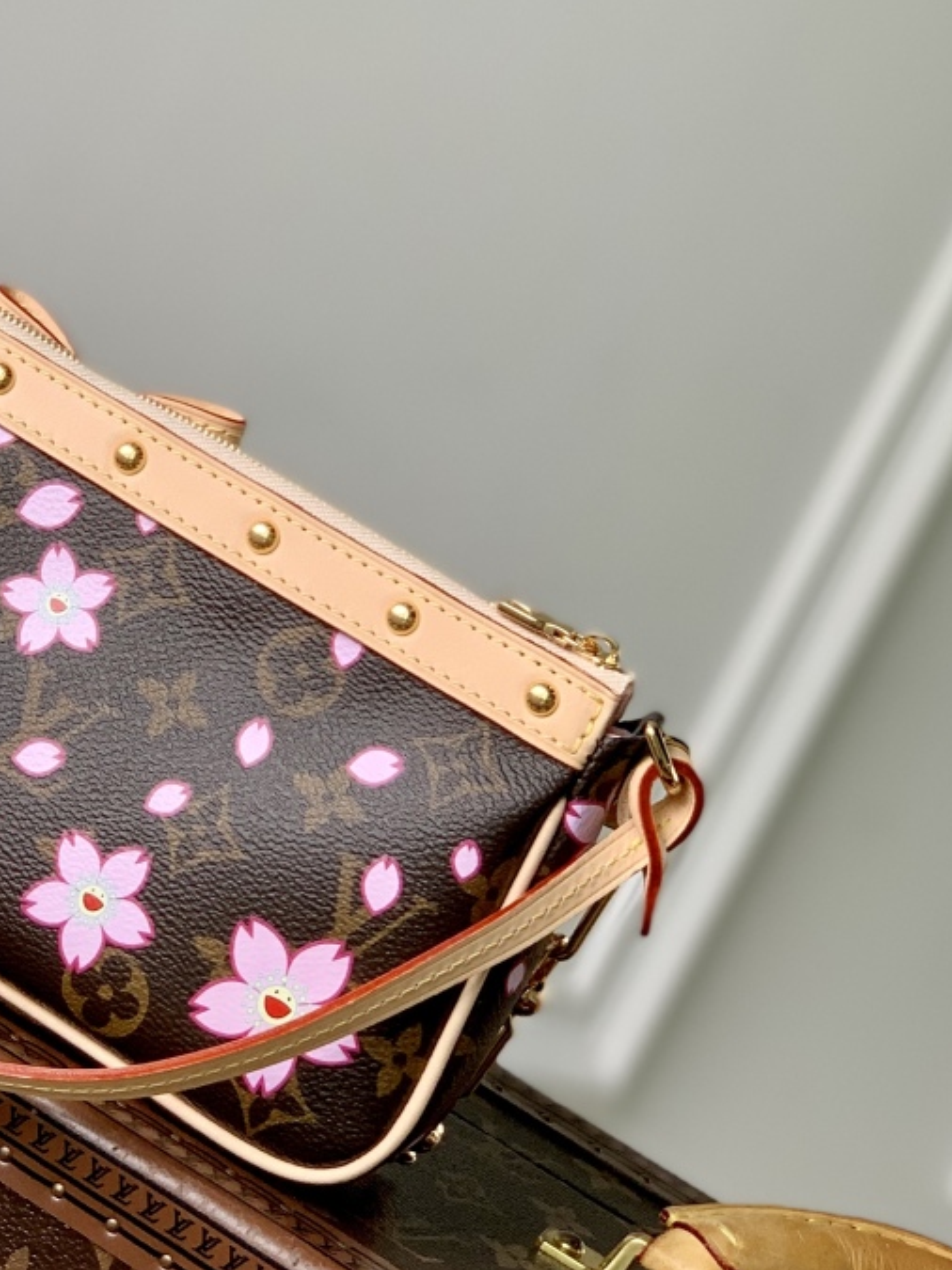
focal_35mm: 111
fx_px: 4072
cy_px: 531
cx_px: 68
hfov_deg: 13.2
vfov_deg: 17.7
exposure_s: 1/122
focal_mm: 6
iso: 50
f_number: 2.4
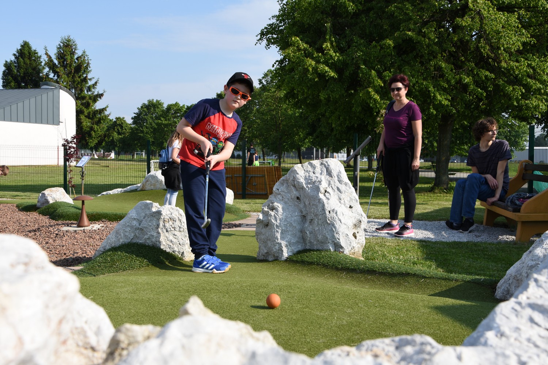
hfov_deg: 43.6
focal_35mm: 45
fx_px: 685
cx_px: 274
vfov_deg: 29.9
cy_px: 182
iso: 110
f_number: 9
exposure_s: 1/200
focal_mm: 30
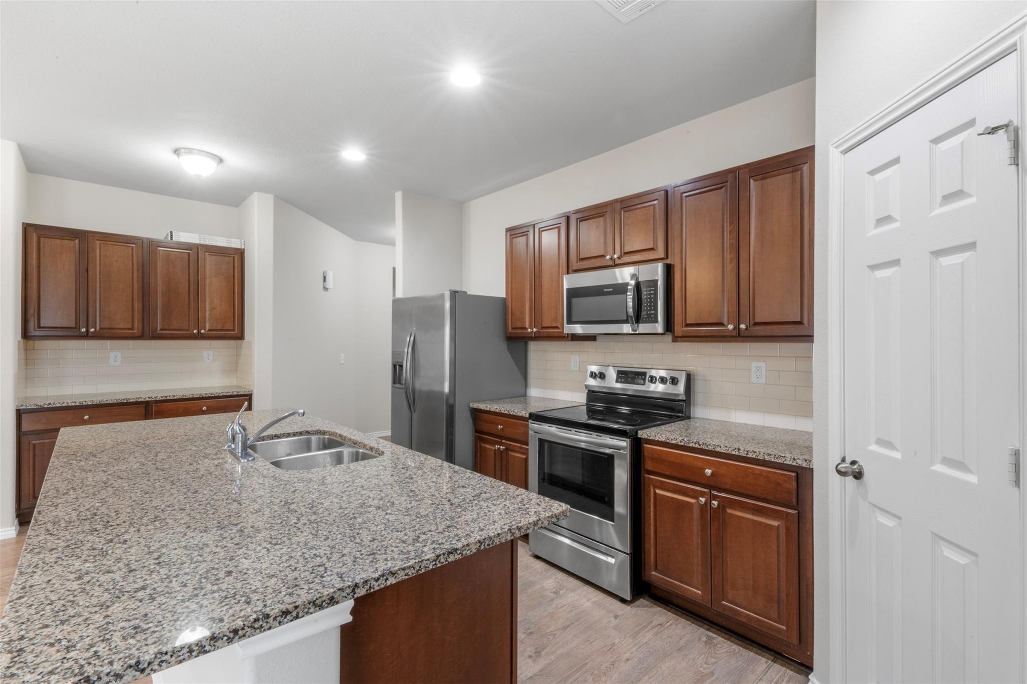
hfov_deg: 96.7
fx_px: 456
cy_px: 342
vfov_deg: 73.7
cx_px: 514
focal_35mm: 16
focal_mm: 16
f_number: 9
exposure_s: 13
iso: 250
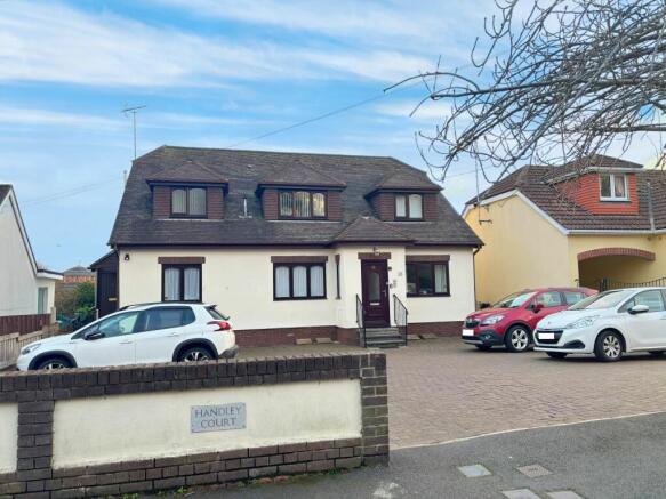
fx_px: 500
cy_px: 250
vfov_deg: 53.0
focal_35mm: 26
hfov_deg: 67.3
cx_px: 333
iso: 64
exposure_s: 1/127
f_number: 1.6
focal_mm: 5.96
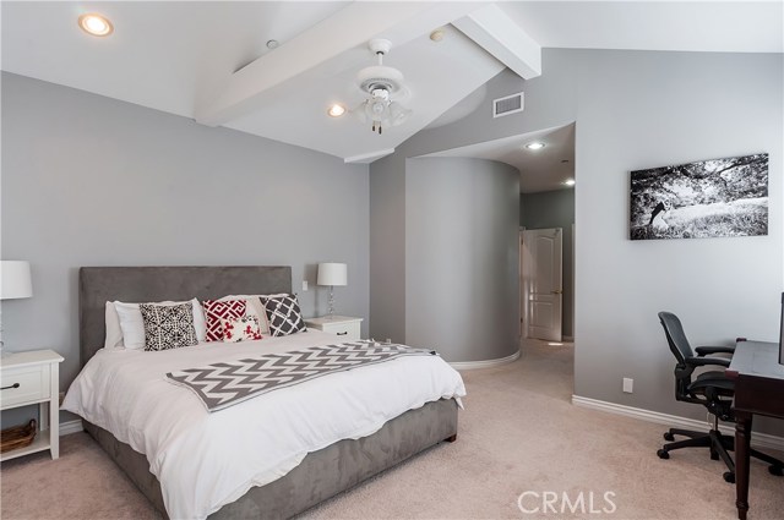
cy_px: 260
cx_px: 392
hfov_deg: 90.1
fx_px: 391
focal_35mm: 18
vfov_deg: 67.2
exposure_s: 1/5
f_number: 14
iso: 200
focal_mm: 12
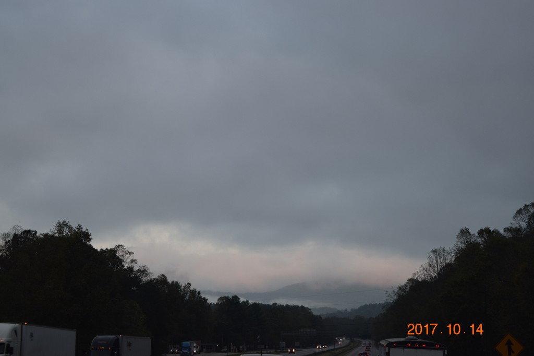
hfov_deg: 24.6
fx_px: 1223
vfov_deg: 16.5
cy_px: 178
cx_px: 267
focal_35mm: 82
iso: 400
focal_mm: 55
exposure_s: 1/200
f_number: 7.1
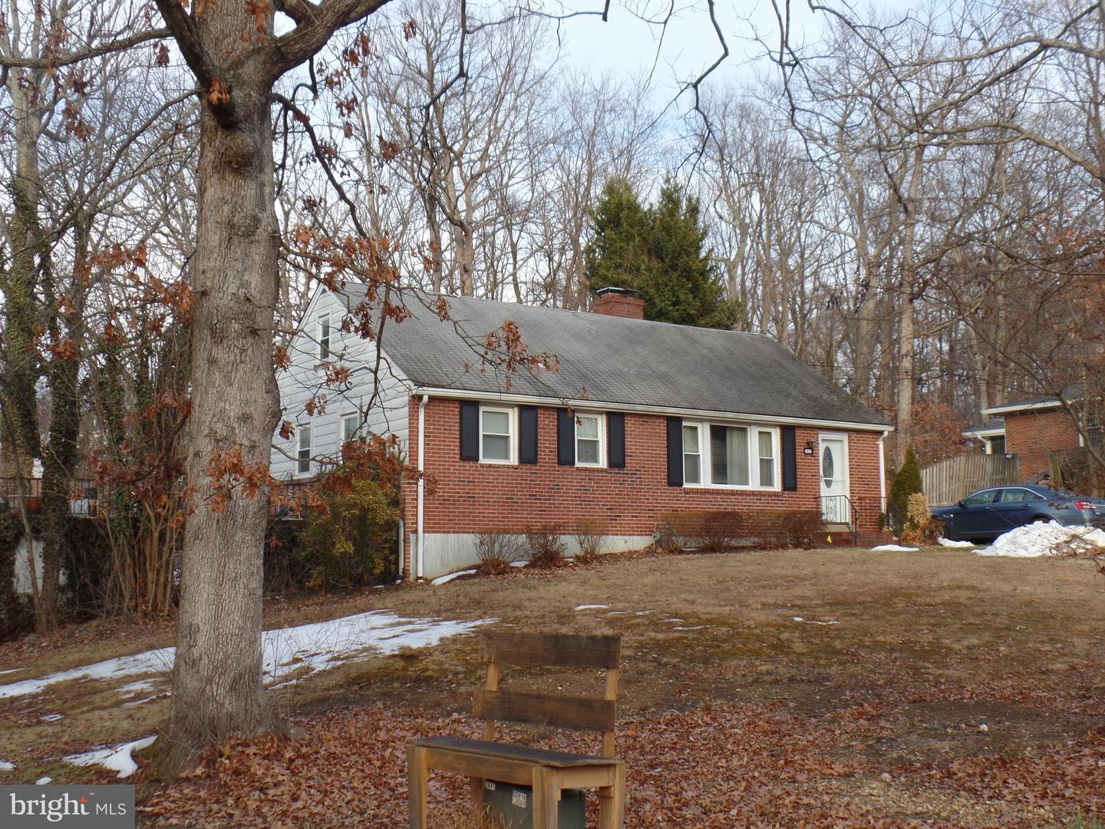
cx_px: 552
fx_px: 1341
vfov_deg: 34.3
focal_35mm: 42
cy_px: 414
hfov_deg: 44.8
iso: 80
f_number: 3.6
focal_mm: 7.5
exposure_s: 1/125
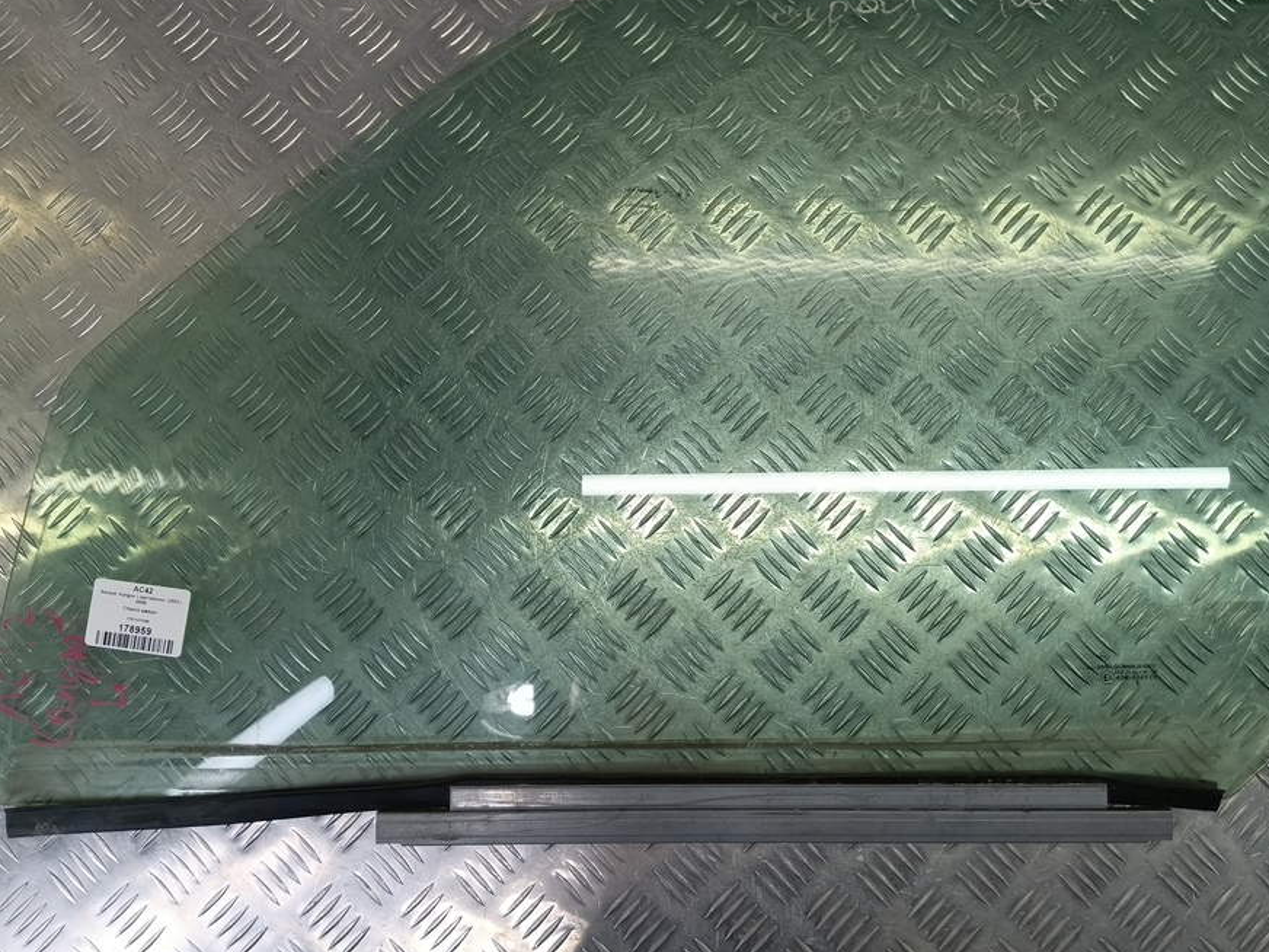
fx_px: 990
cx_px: 651
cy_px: 432
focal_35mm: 27
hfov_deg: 65.3
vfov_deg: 51.3
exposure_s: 1/100
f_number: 1.6
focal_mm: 4.11
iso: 137
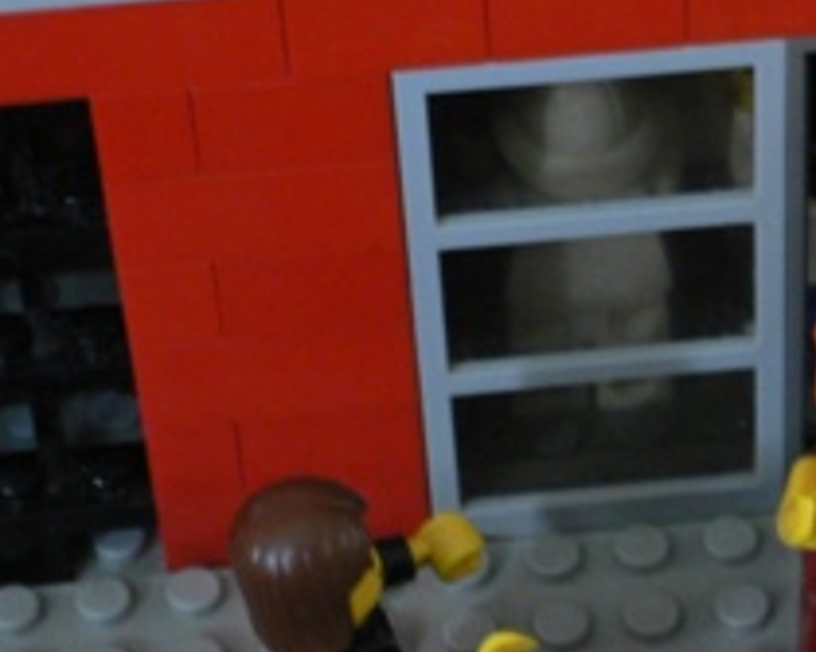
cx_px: 796
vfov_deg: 8.8
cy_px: 363
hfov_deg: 10.9
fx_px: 4248
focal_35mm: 176
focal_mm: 14
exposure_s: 1/8
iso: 200
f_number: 4.6
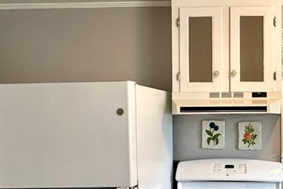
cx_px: 263
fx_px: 354
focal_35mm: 45
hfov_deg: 39.8
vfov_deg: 29.7
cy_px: 126
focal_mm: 2.22
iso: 250
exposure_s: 1/120
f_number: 2.2
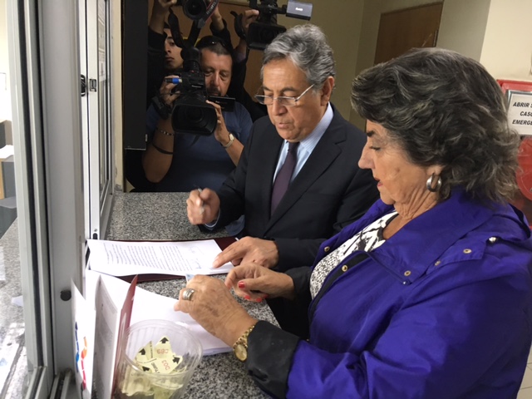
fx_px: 446
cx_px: 266
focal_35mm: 29
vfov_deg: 48.2
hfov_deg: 61.7
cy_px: 200
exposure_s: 1/33
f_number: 2.2
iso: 160
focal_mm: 4.15
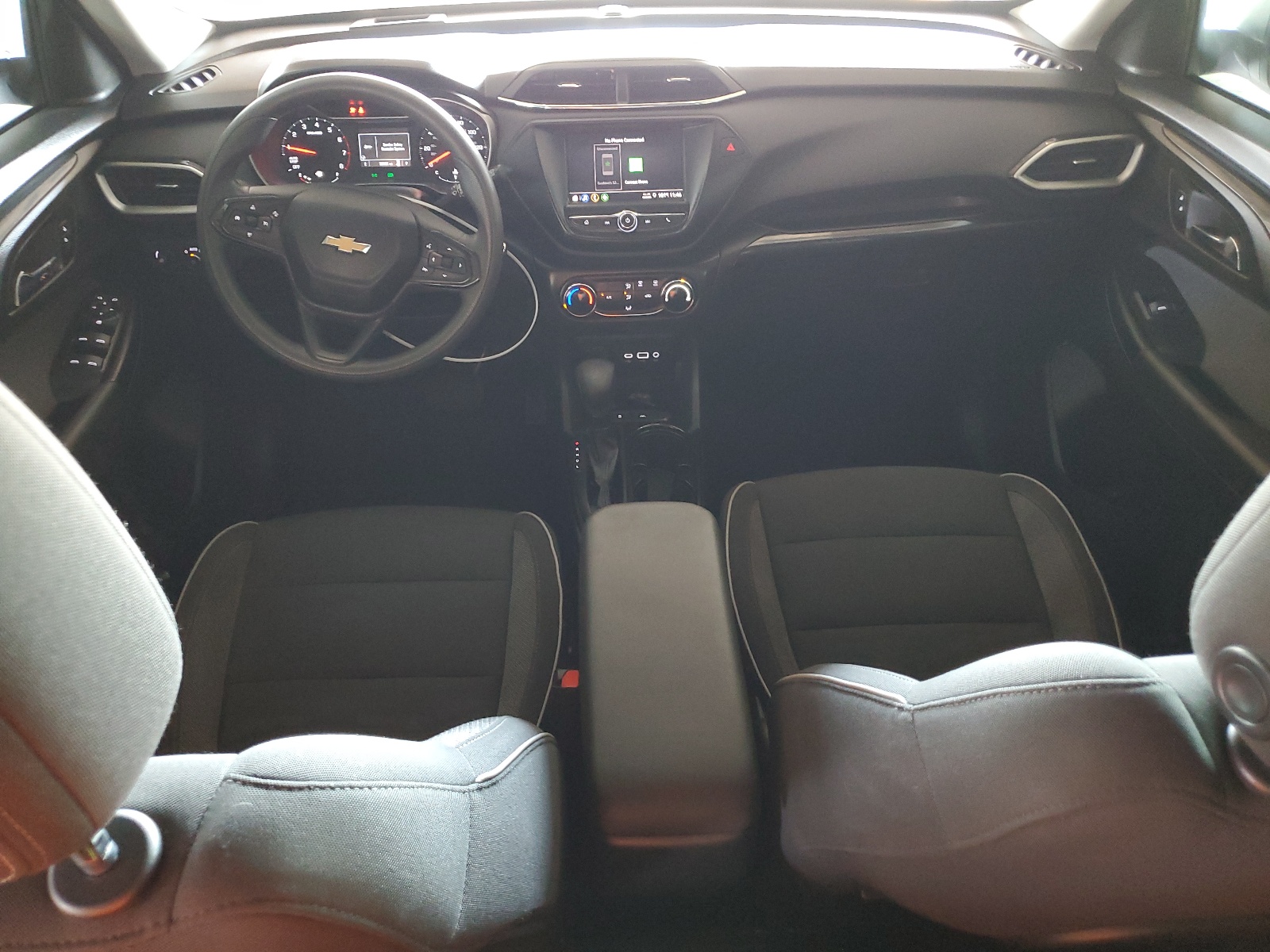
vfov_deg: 53.1
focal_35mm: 26
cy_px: 476
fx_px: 954
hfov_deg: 67.3
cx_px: 635
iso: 285
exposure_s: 1/15
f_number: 1.5
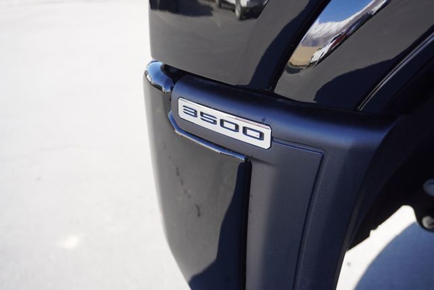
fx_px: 434
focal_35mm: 36
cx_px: 217
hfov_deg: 53.1
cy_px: 145
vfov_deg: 36.9
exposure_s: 1/80
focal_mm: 24
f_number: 5
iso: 100
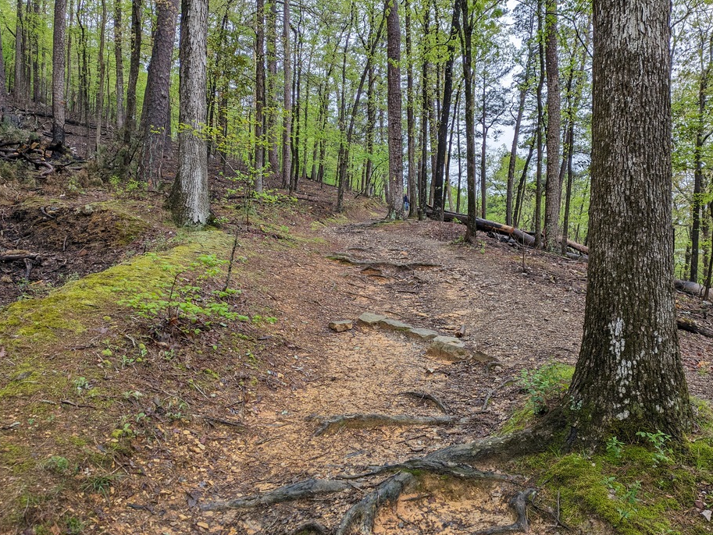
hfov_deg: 63.3
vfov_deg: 49.7
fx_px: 577
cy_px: 293
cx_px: 388
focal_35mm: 28
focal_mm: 5.43
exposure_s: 1/406
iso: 40
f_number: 1.89
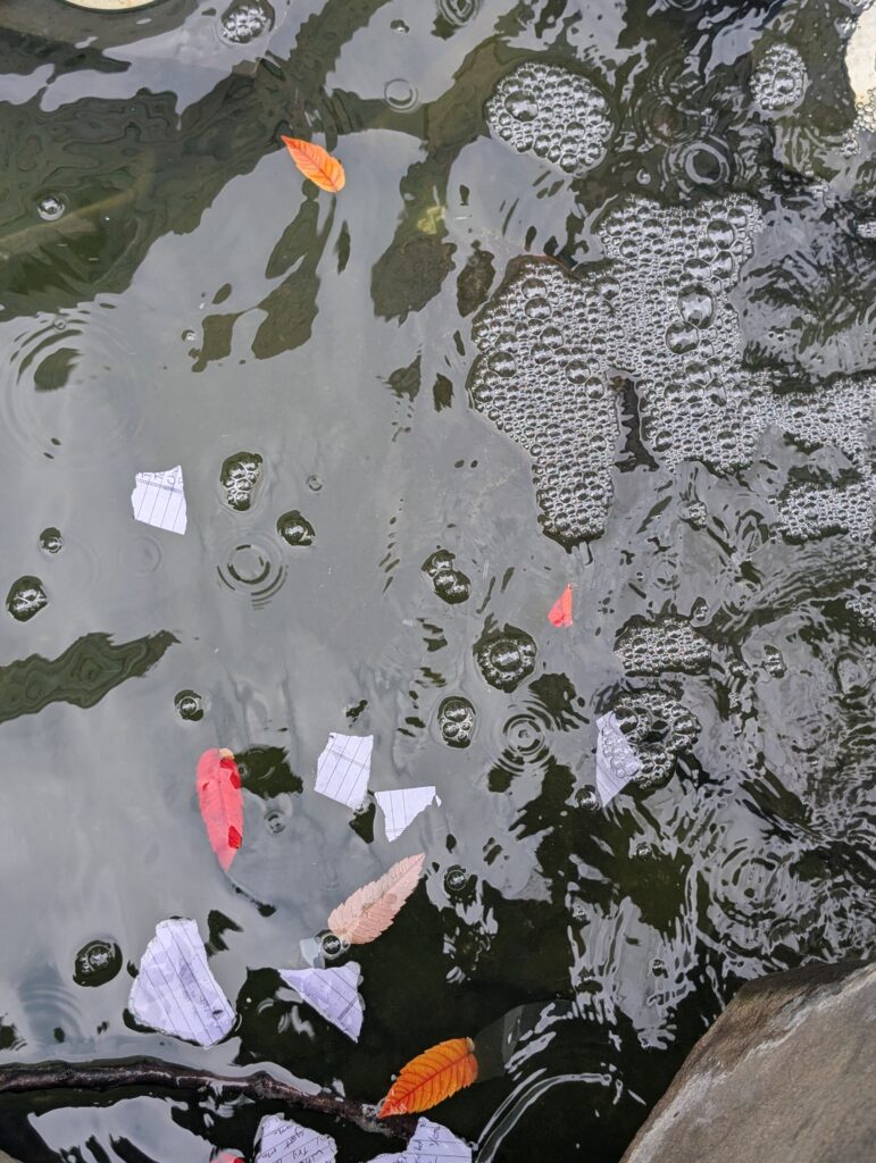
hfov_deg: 29.7
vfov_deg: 38.9
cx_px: 438
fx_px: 1649
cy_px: 582
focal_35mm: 49
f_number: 1.68
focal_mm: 6.9
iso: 27
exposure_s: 1/262
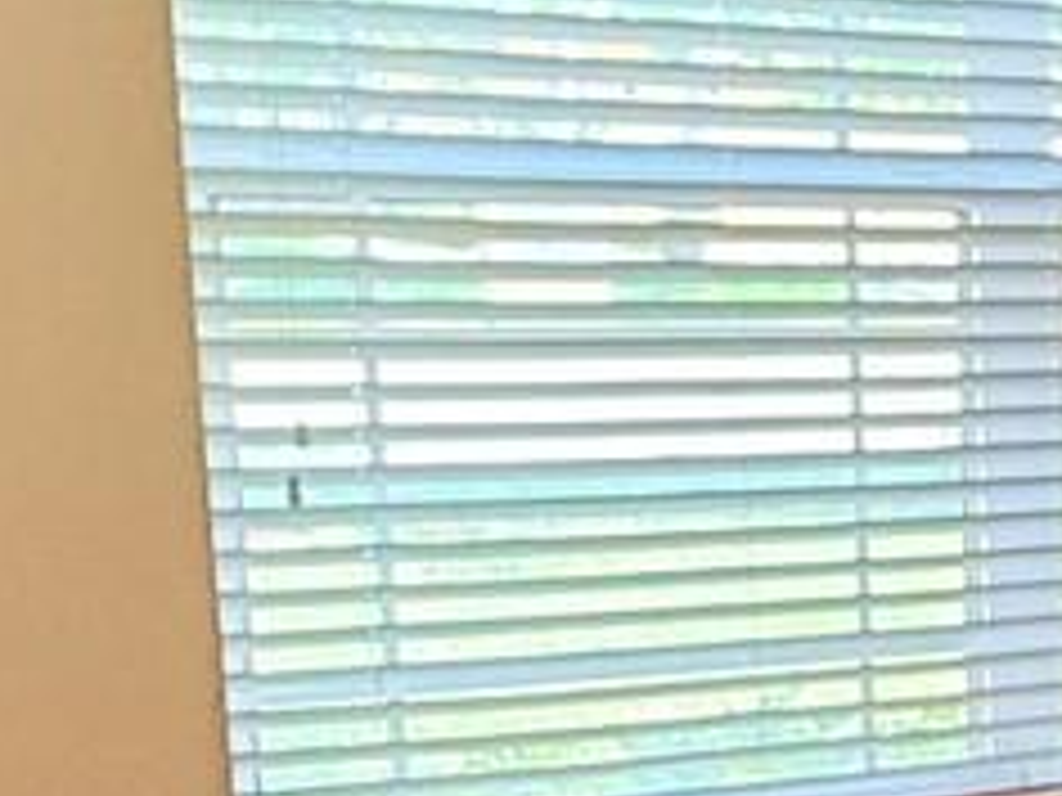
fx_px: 2915
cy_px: 742
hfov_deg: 16.4
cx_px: 2043
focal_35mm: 95
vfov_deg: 15.4
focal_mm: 2.22
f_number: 2.2
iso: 125
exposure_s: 1/120
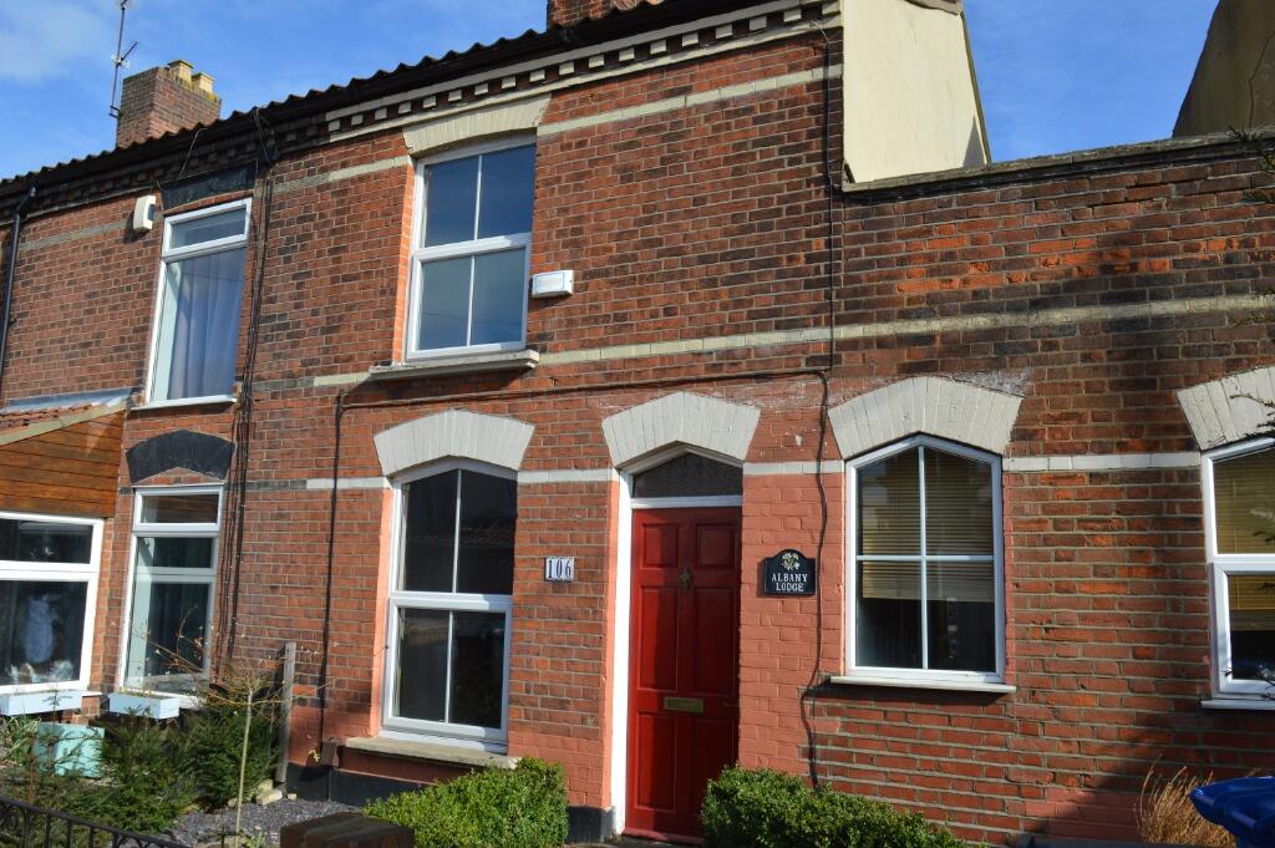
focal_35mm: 27
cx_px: 638
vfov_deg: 47.9
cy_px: 424
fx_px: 955
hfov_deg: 67.4
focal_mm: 18
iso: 100
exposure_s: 1/320
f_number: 9
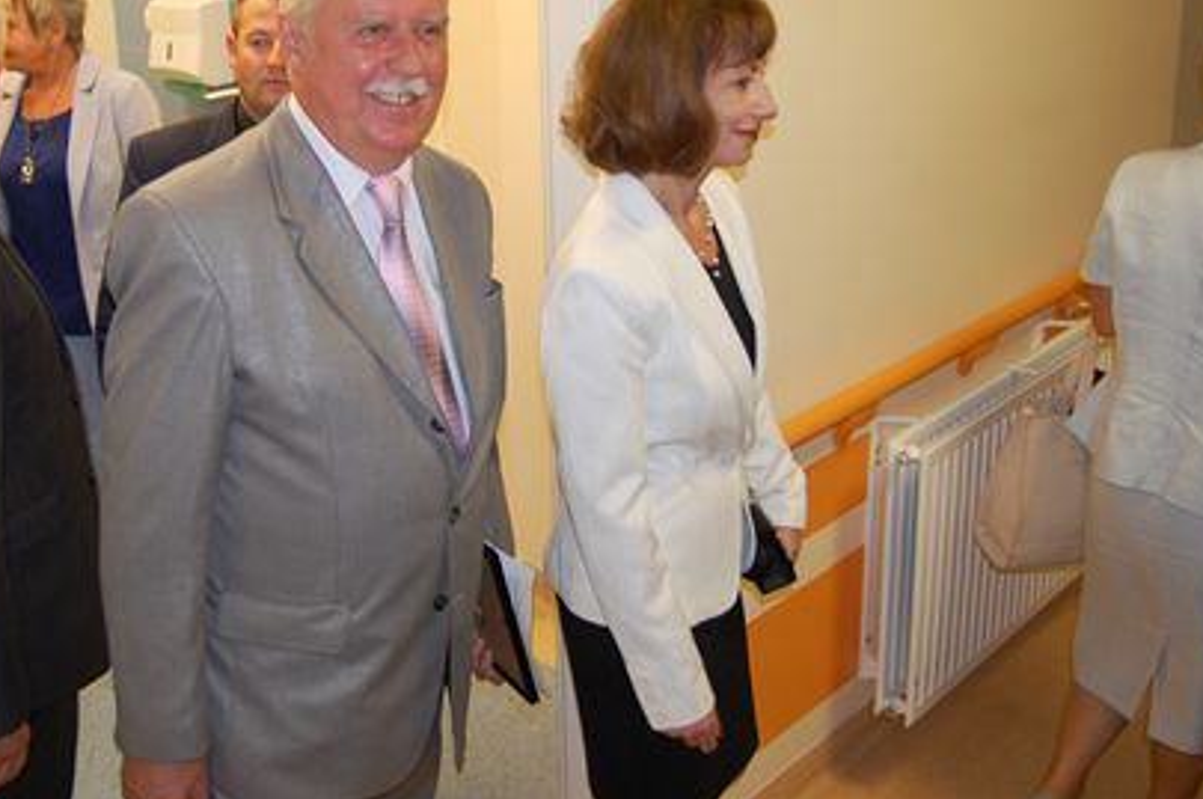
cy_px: 257
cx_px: 469
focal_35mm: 40
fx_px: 1335
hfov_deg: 48.2
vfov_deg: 33.0
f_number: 3.5
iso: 400
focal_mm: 18
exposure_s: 1/60
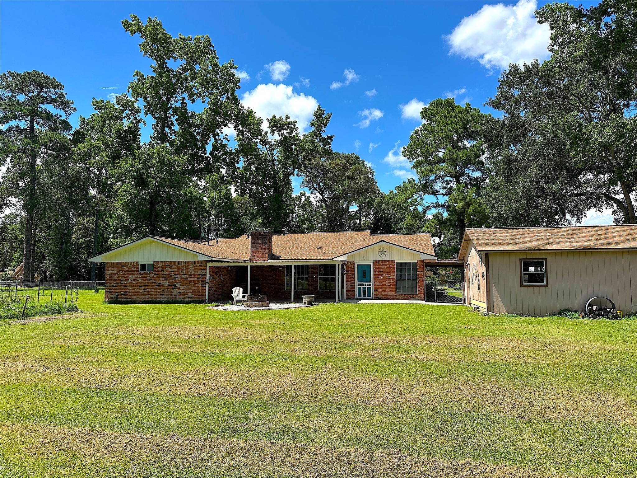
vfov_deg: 56.8
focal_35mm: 24
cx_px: 318
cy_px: 239
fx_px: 442
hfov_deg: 71.6
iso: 80
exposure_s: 1/3247
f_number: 1.78
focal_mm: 6.86
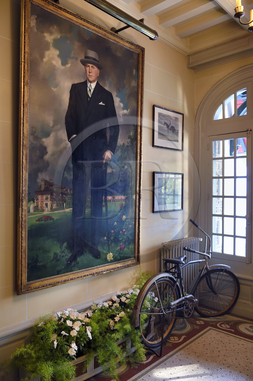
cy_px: 190
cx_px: 126
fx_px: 316
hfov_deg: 43.6
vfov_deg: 62.0
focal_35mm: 30
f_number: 5.6
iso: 1600
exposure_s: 1/30
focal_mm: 30
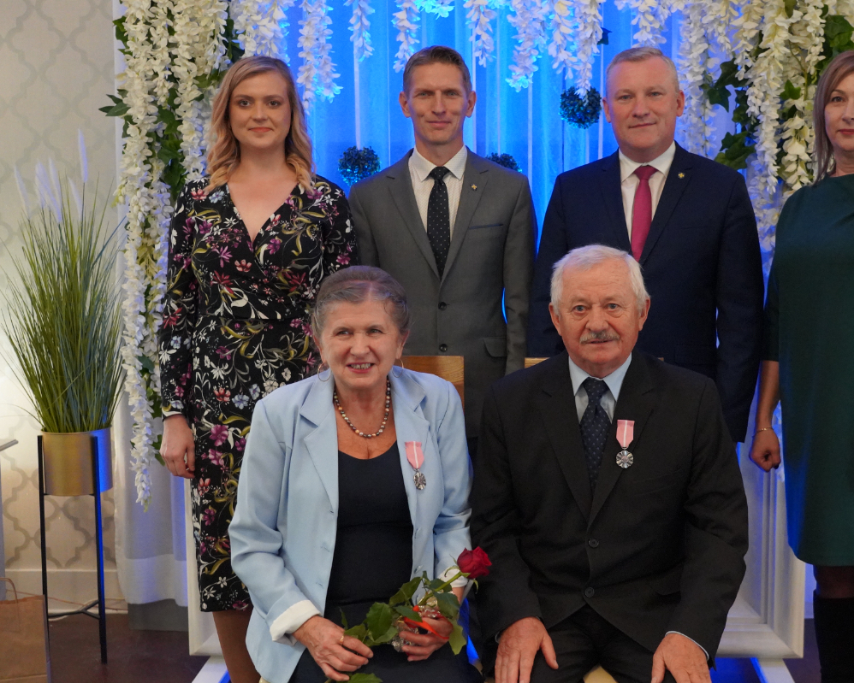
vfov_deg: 34.2
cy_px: 344
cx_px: 519
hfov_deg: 41.8
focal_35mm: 44
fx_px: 1112
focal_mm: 36
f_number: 4
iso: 12800
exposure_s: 1/160
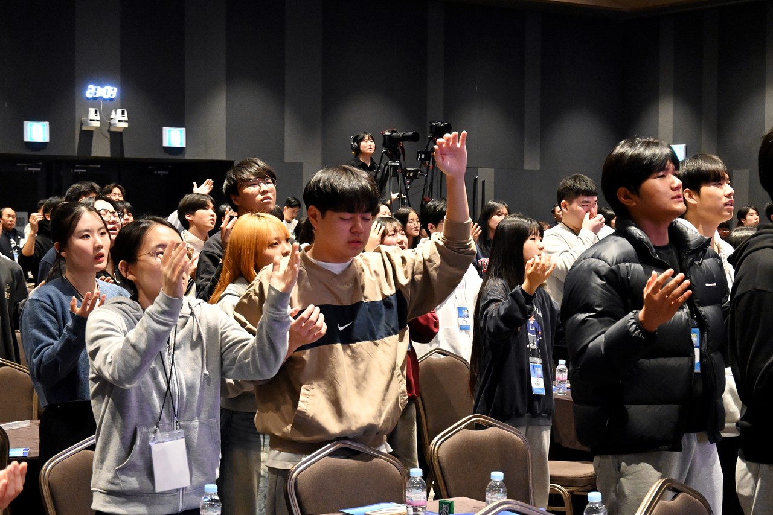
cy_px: 258
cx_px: 386
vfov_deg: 20.2
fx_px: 1449
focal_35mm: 68
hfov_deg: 29.9
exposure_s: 1/60
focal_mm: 45
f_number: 6
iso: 6400
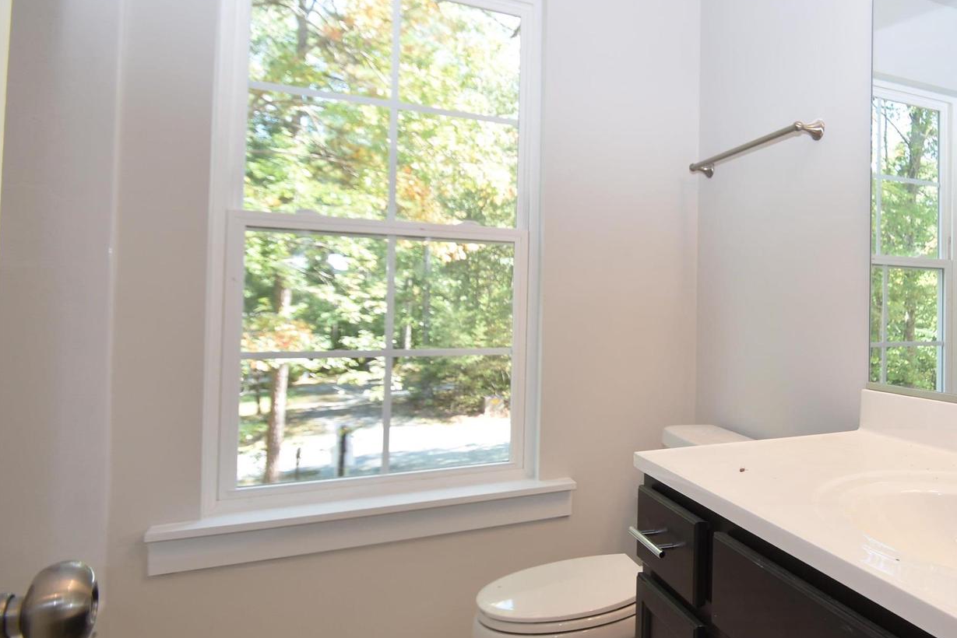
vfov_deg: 51.1
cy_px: 265
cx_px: 795
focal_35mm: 25
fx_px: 665
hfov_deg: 63.8
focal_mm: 10
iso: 200
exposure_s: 1/80
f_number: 4.5
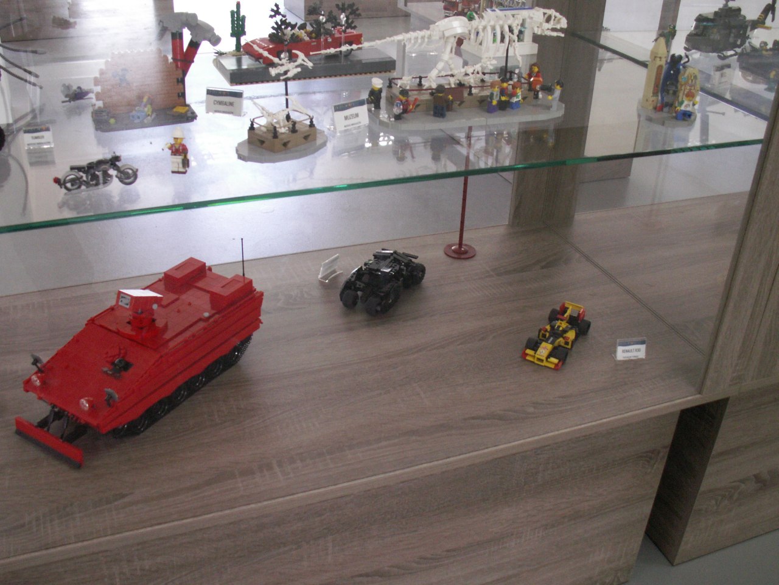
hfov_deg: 52.6
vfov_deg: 40.7
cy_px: 292
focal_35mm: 35
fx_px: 788
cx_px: 390
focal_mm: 5.86
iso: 160
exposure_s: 1/50
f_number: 2.8
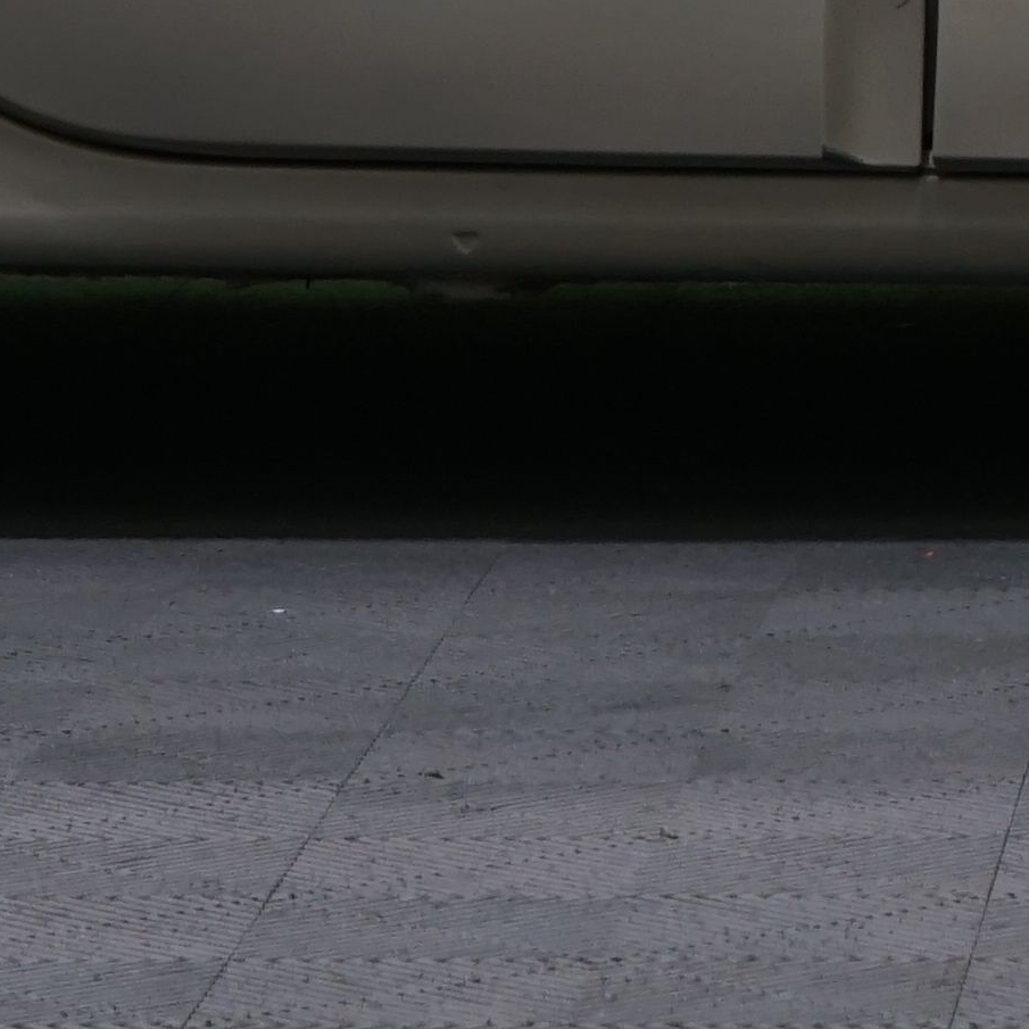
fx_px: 11367
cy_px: -563
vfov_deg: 5.1
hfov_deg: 5.2
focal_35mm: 338
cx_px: 1143
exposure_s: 1/50
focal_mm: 60
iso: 400
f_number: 5
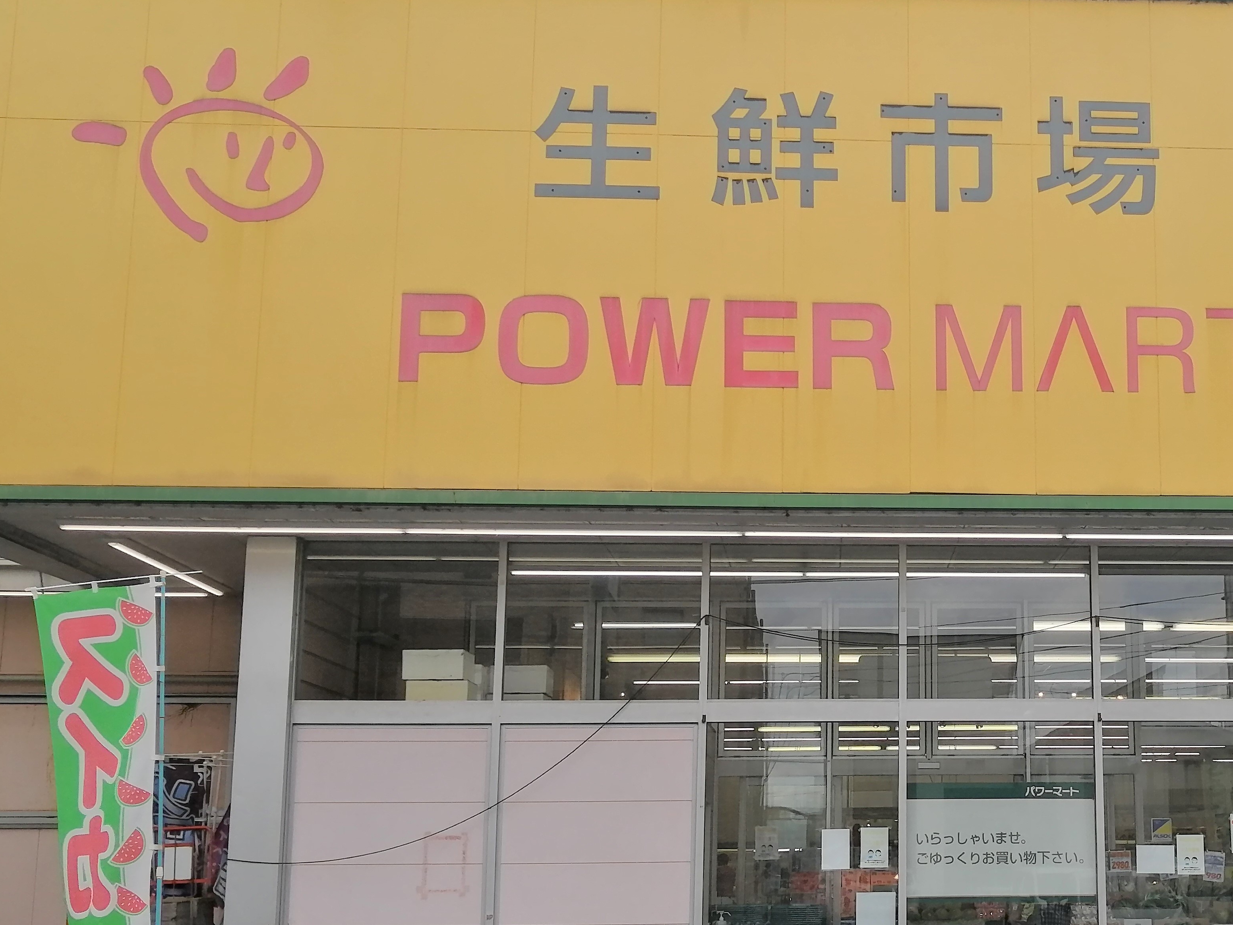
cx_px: 981
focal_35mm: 49
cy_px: 551
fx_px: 1746
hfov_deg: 37.5
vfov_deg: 29.6
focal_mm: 3.62
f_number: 1.8
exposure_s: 1/982
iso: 50
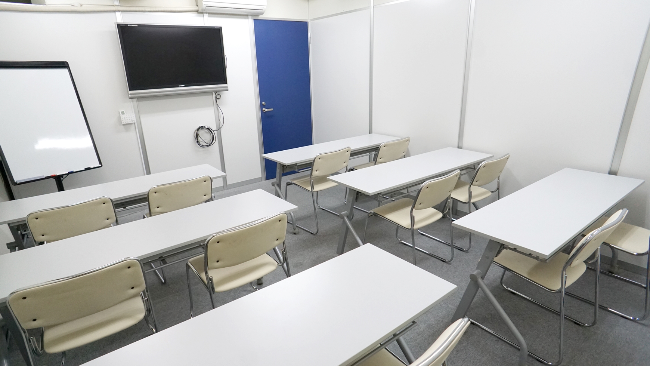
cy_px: 191
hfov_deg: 71.9
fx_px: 448
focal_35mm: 26
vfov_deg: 44.4
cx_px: 319
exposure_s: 1/160
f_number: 4
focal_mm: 16
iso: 1600
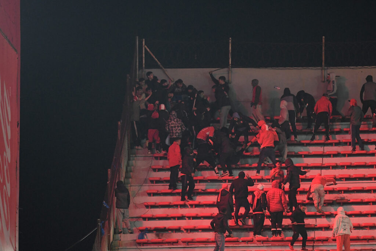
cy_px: 126
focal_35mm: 450
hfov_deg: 4.6
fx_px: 4700
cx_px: 188
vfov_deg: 3.1
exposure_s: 1/500
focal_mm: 300
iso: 4000
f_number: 2.8
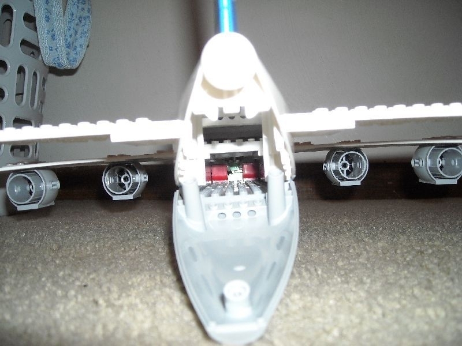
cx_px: 231
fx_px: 467
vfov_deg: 40.7
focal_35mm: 35
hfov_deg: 52.6
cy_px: 173
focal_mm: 5.7
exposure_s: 1/60
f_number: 2.8
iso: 200
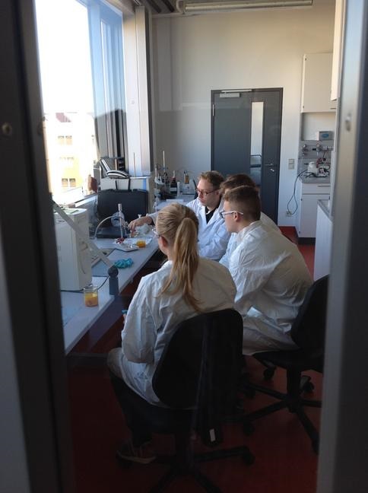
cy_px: 246
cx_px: 184
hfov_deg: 40.6
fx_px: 497
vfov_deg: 52.7
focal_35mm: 35
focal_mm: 4.28
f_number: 2.4
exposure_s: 1/60
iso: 50
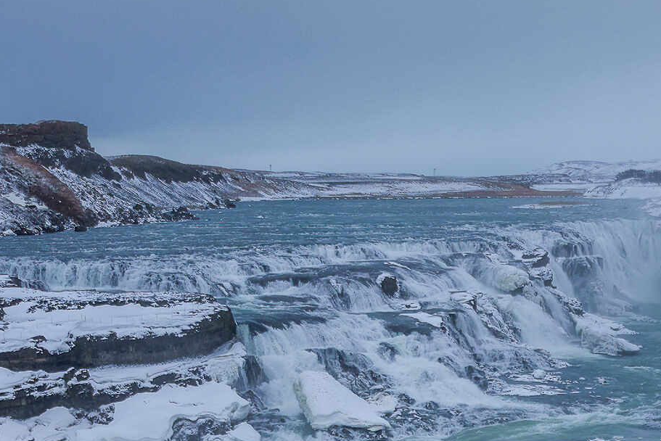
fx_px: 1451
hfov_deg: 25.0
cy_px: 529
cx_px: 567
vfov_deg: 16.6
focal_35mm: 79
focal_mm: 20
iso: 125
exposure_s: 1/200
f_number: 16
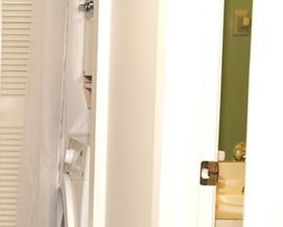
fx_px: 880
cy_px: 170
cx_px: -35
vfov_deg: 14.6
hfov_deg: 17.6
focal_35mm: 105
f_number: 4
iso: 200
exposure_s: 1/60
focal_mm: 20
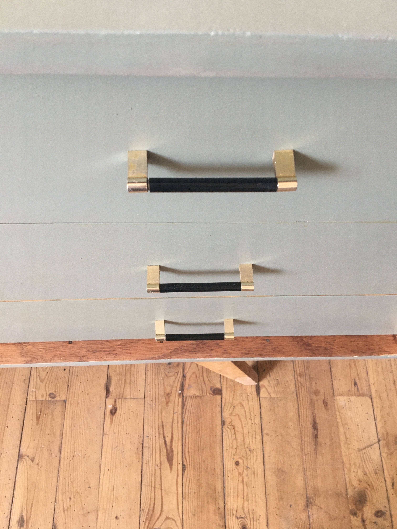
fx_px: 443
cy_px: 264
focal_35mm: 29
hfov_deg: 48.2
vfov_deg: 61.7
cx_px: 198
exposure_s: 1/33
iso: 125
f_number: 2.2
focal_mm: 4.15
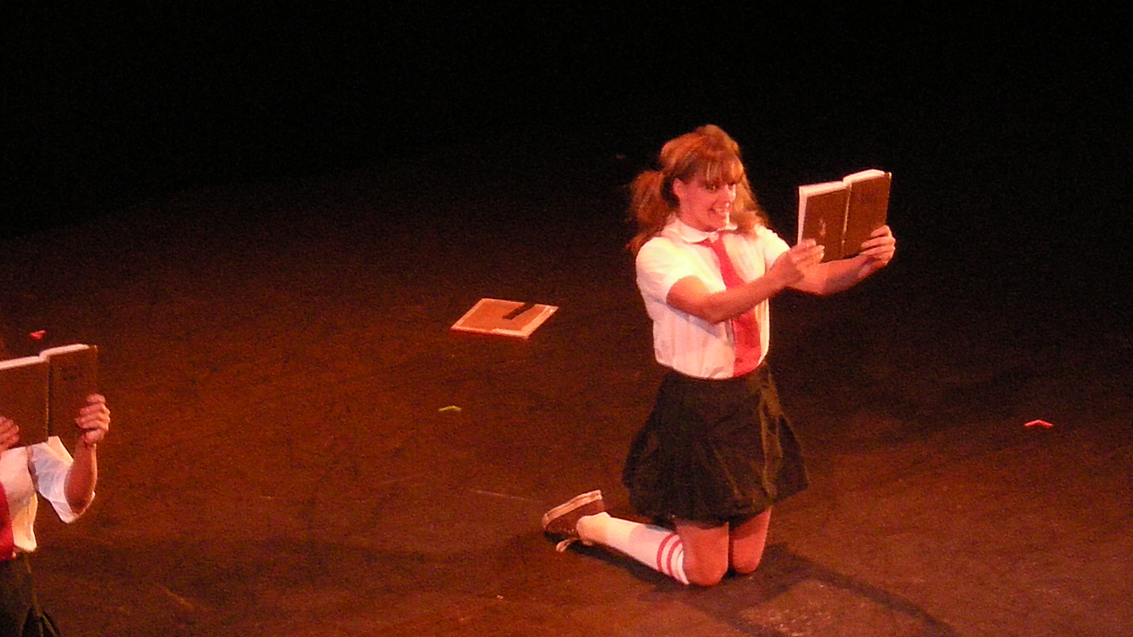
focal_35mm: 188
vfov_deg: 6.4
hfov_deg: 11.4
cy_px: 555
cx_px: 413
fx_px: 5648
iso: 400
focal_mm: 17
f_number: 5.6
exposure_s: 1/8.8
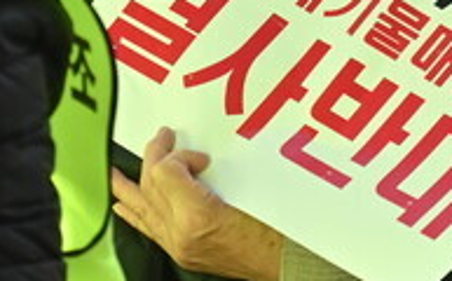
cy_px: -316
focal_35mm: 533
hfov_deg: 3.9
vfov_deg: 2.4
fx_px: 6556
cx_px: 464
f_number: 4
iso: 640
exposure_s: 1/800
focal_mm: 70
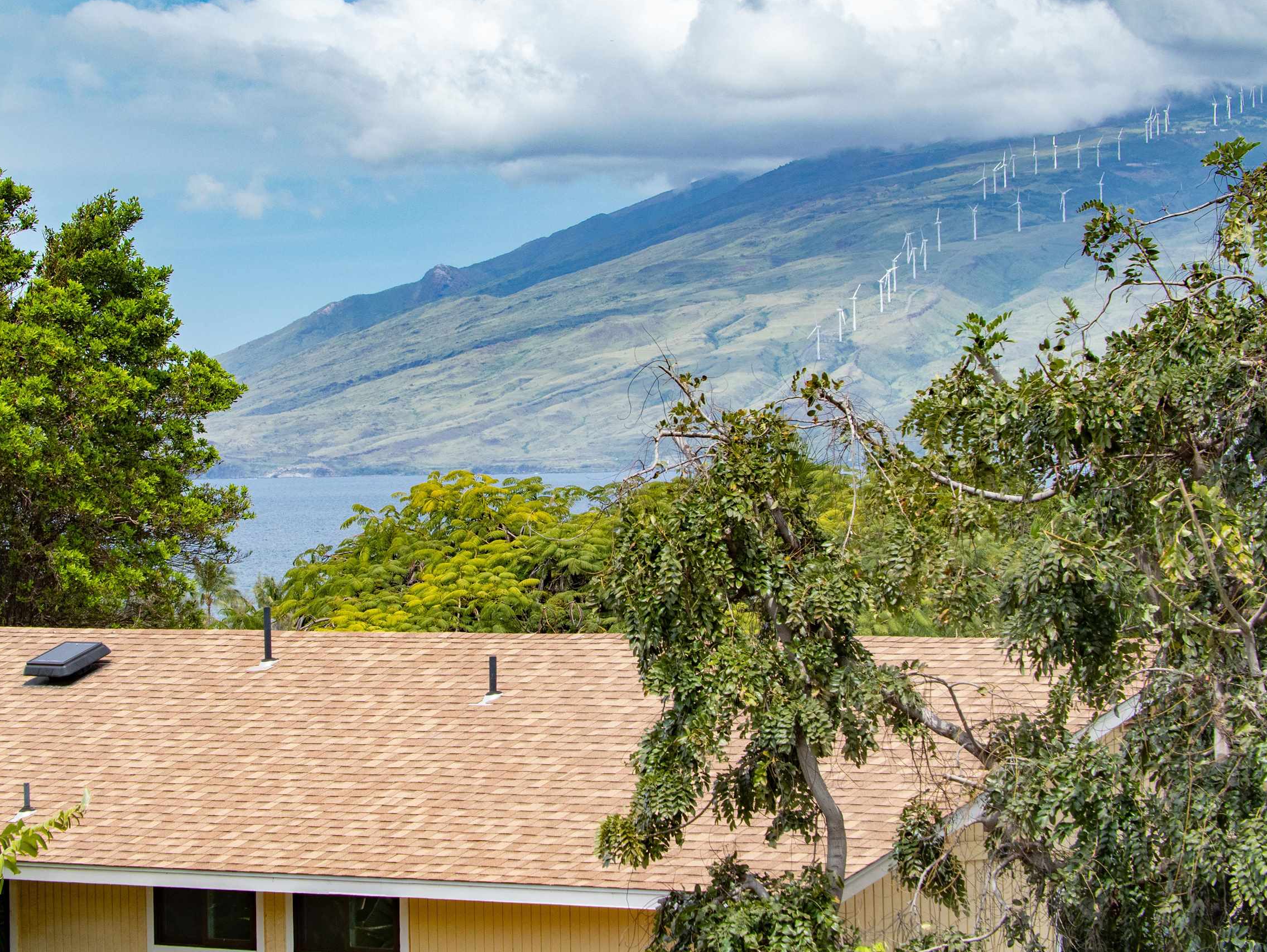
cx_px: 530
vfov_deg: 8.2
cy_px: 452
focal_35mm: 181
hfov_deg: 10.9
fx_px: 6629
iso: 400
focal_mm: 67
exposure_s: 1/250
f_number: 8
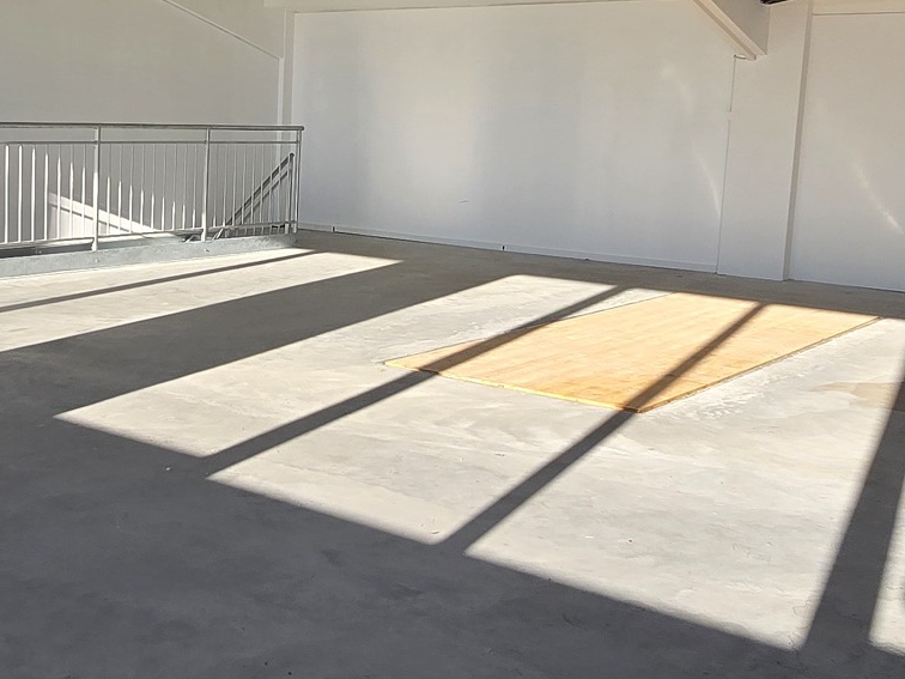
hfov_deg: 41.1
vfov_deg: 32.8
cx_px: 177
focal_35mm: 44
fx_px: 1150
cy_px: 265
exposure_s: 1/526
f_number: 2.2
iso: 50
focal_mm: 2.2
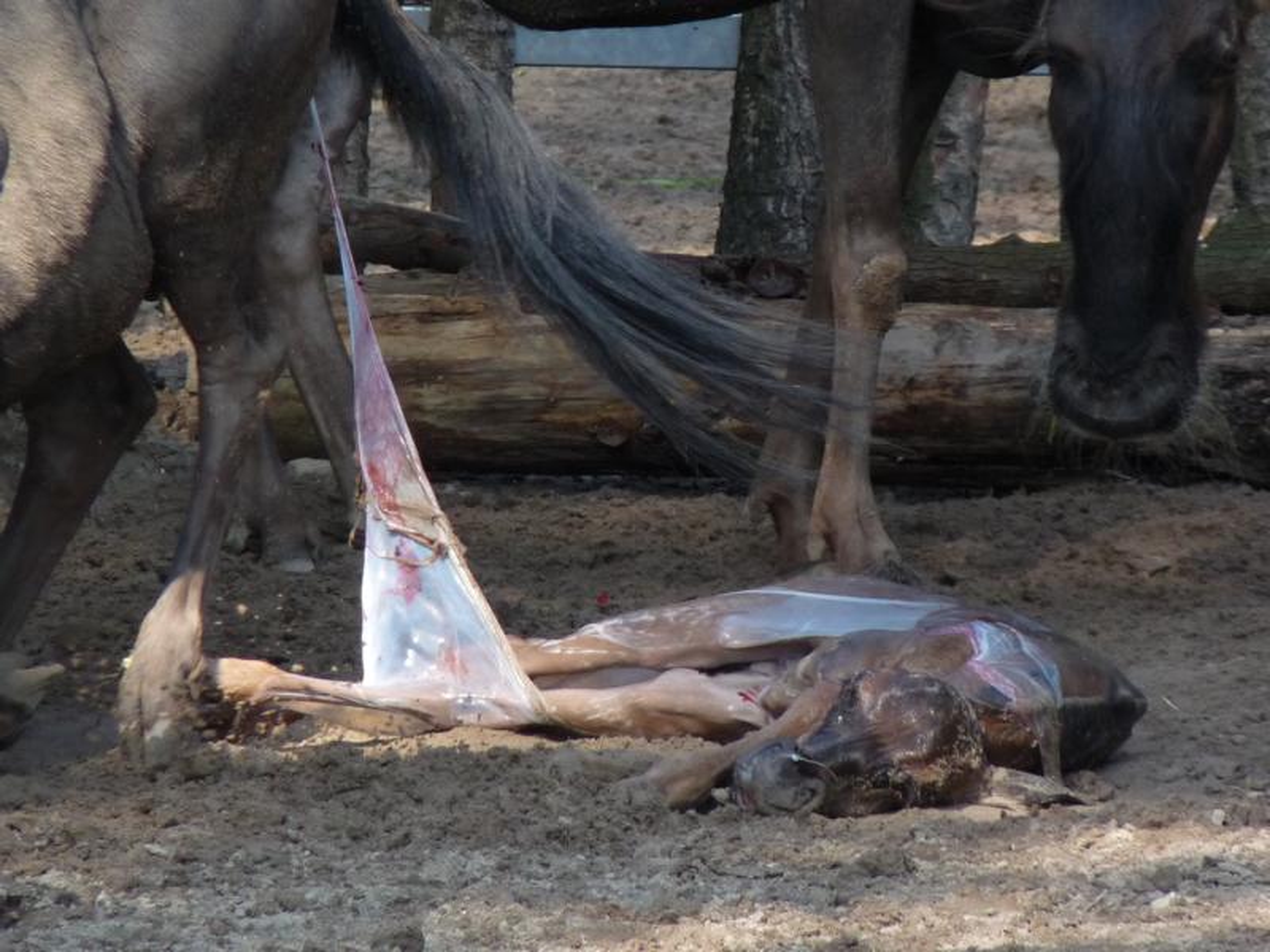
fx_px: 25278
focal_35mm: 689
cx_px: 635
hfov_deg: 2.9
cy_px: 476
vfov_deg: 2.2
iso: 200
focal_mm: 86.4
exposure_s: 1/400
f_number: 4.4
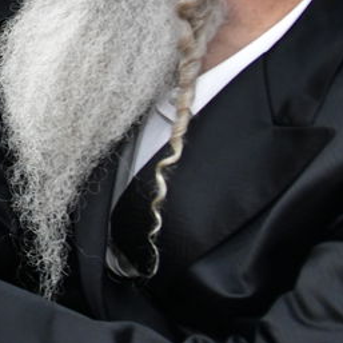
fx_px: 1558
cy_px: -212
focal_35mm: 139
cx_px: -546
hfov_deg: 10.4
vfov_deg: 11.9
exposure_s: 1/125
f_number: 5.6
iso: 2000
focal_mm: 30
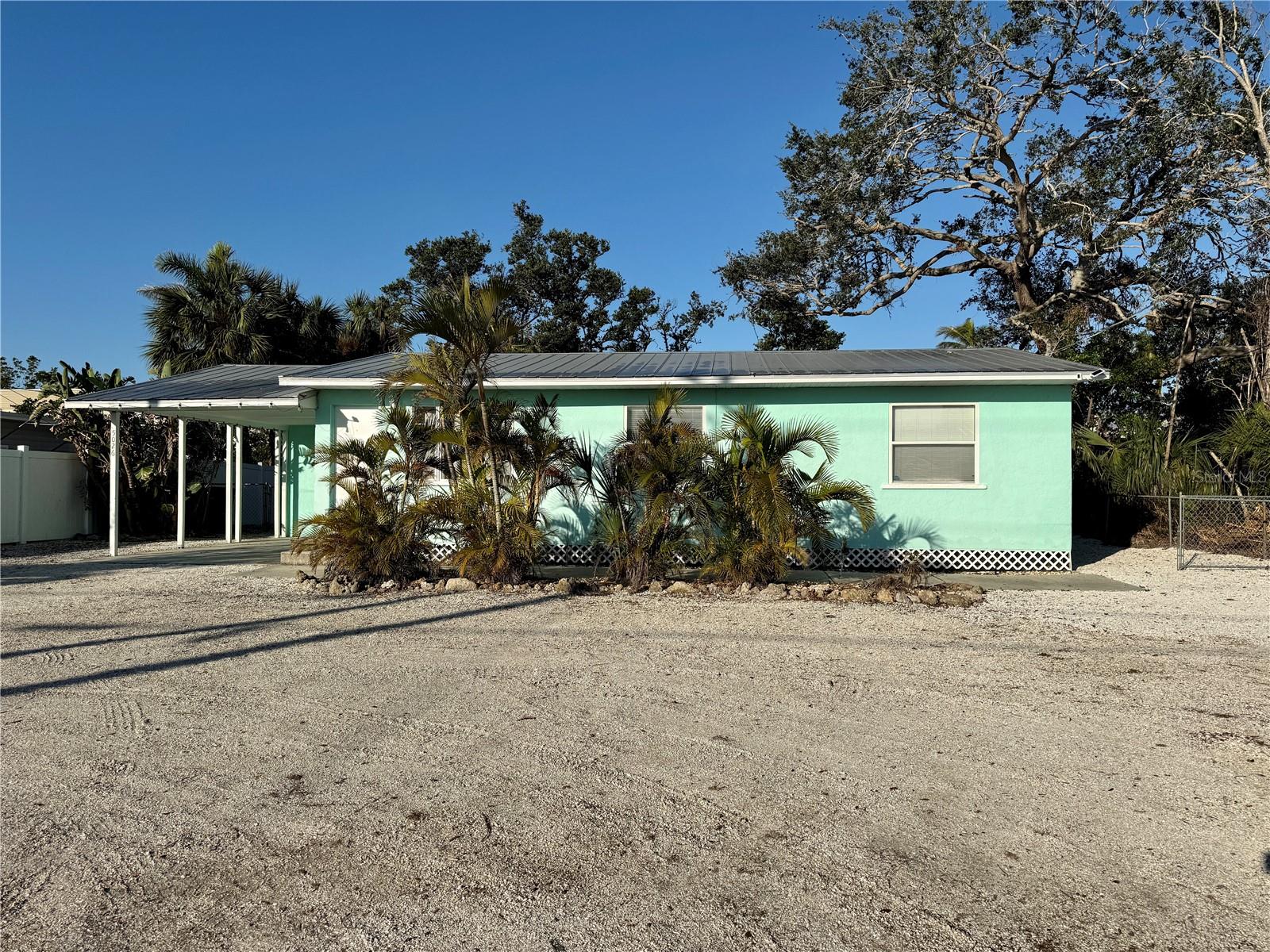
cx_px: 635
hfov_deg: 71.6
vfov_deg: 56.8
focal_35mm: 24
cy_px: 476
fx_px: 881
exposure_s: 1/9009
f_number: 1.78
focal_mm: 6.76
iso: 80
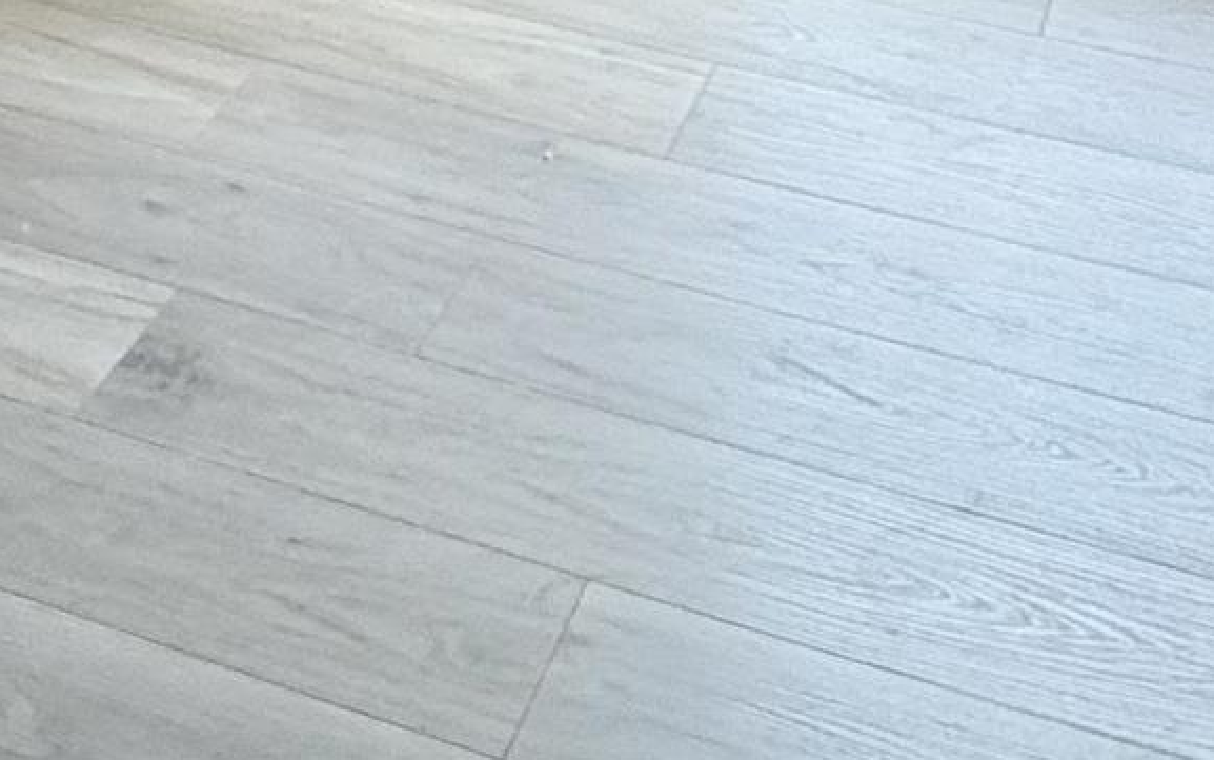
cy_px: -1154
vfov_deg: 12.4
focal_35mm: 79
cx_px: 402
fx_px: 2615
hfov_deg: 26.0
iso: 64
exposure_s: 1/132
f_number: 2.2
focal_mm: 2.22
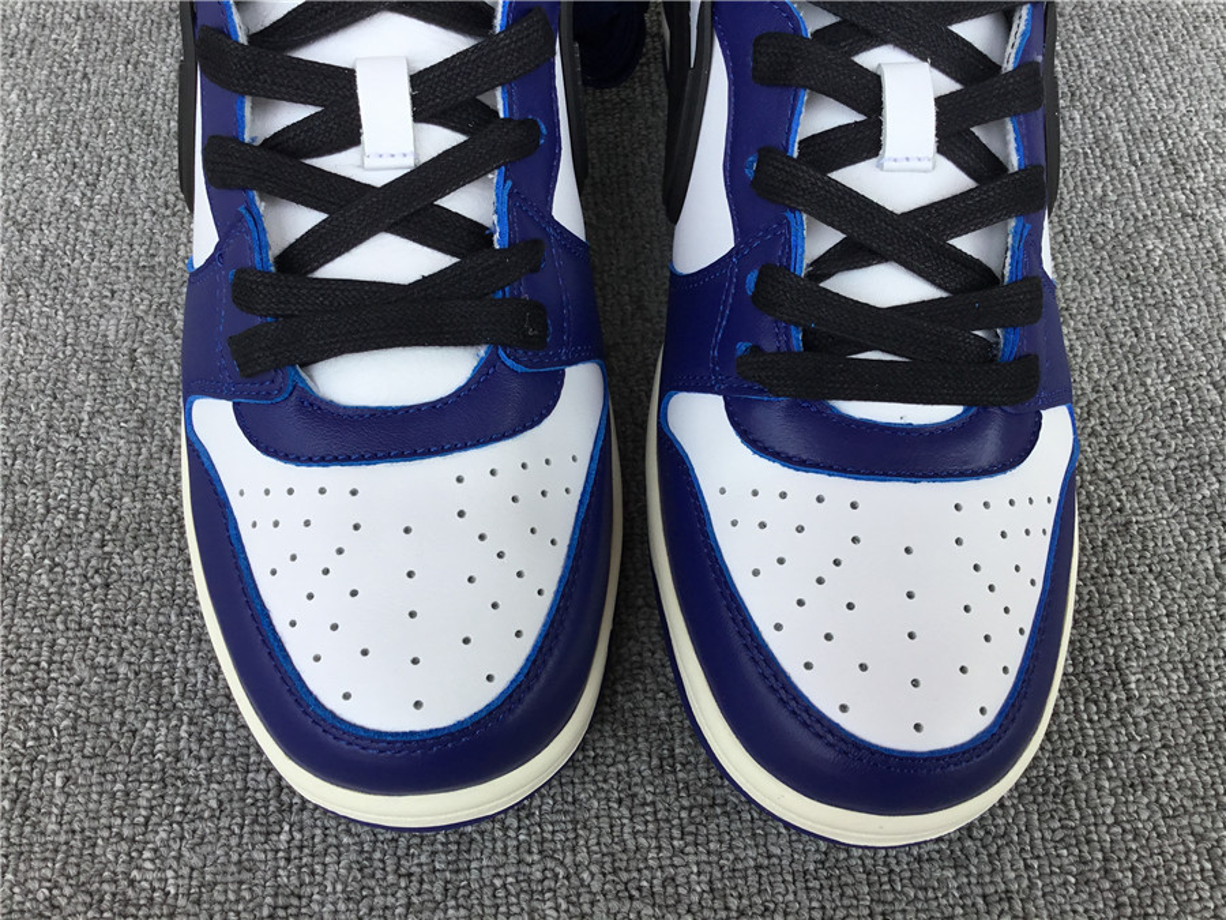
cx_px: 613
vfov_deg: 45.4
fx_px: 1098
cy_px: 460
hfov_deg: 58.4
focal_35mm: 31
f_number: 2.4
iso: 25
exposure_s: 1/284
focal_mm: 3.3
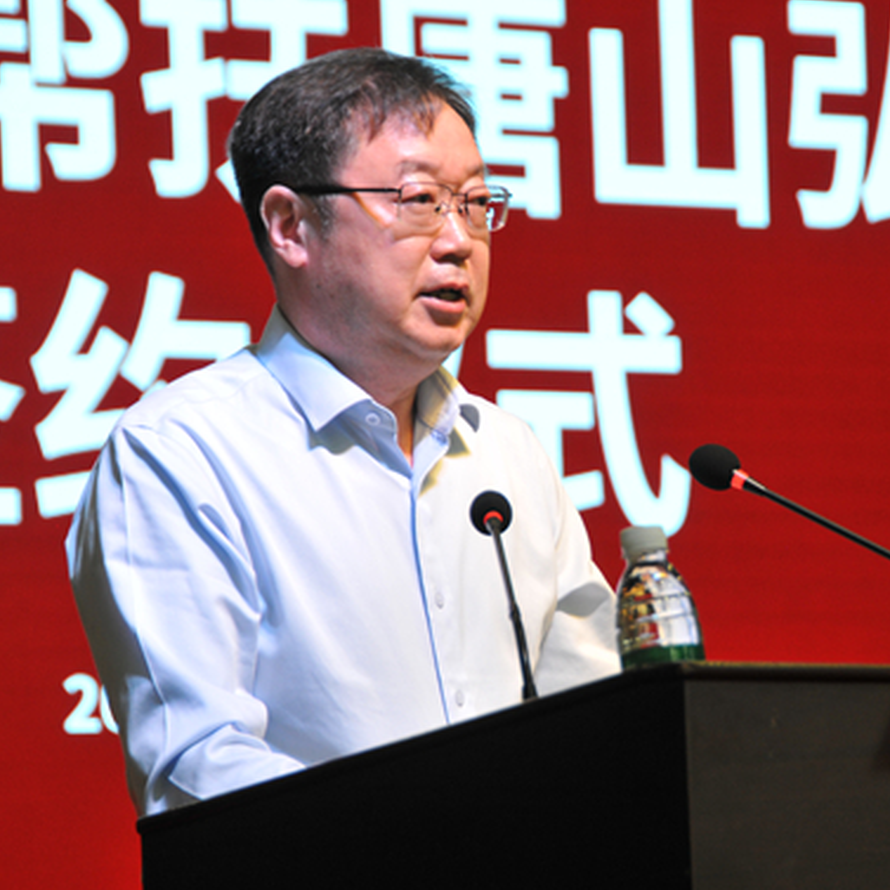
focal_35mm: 237
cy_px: 428
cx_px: 639
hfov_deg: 7.4
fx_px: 6887
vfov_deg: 7.4
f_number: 5.3
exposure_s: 1/60
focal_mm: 105
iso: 400
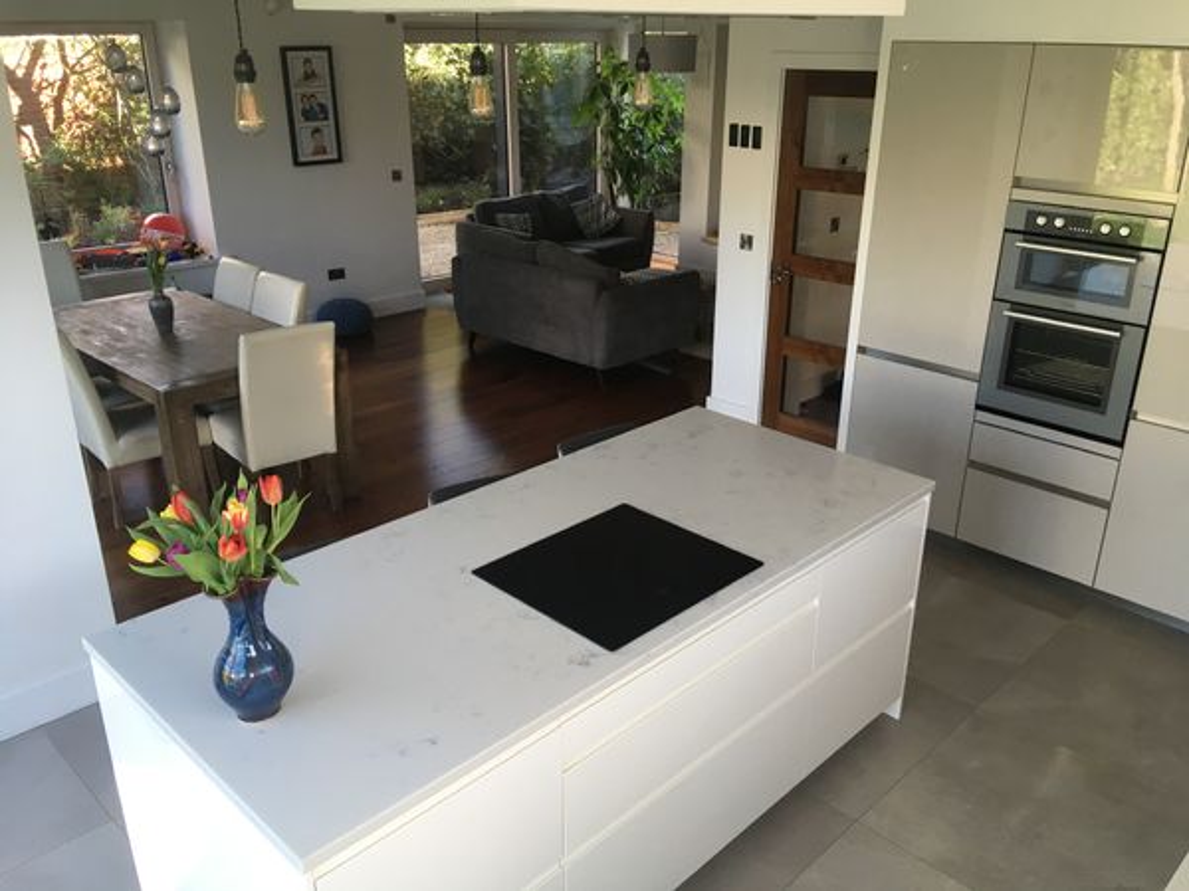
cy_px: 446
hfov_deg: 61.7
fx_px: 996
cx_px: 594
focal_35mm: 29
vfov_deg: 48.2
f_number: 2.2
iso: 25
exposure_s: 1/33
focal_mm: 4.15
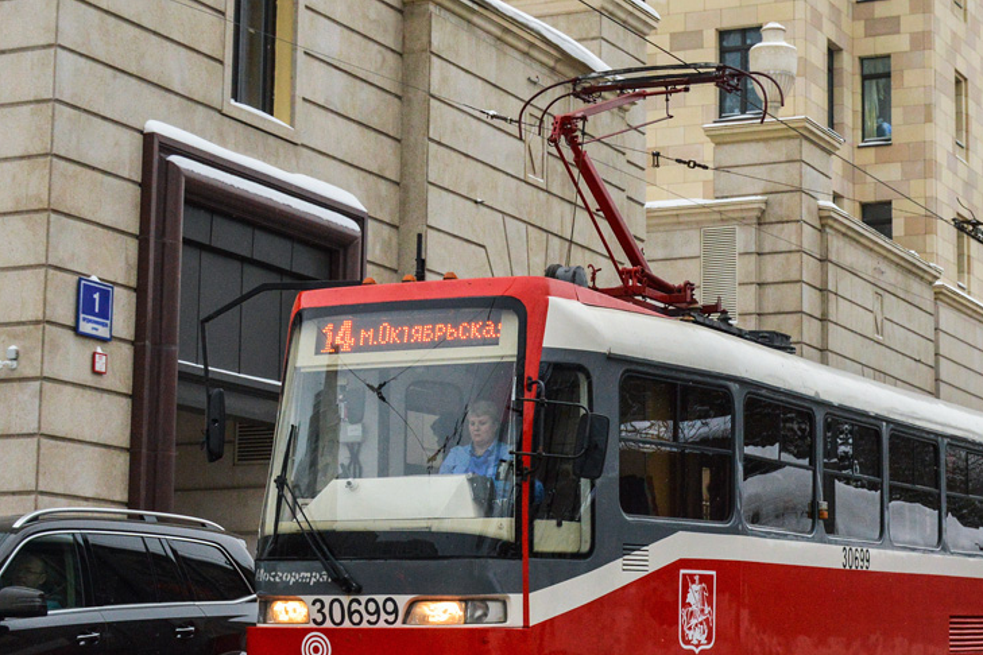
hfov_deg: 25.4
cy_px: 354
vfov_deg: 17.3
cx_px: 720
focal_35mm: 79
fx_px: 2157
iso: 800
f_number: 6.3
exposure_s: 1/400
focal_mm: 32
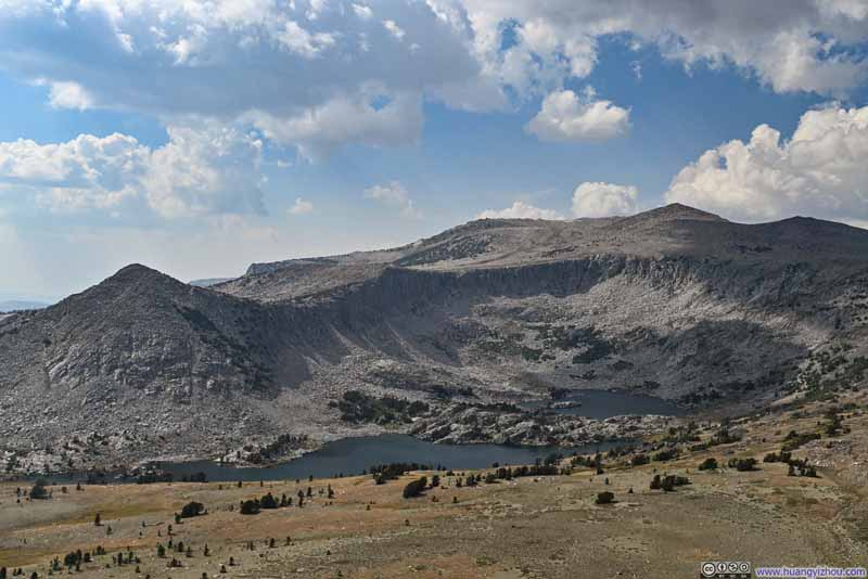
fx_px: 844
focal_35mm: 35
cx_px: 434
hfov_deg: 54.4
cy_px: 290
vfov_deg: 37.9
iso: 100
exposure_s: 1/1600
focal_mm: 35
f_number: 5.6
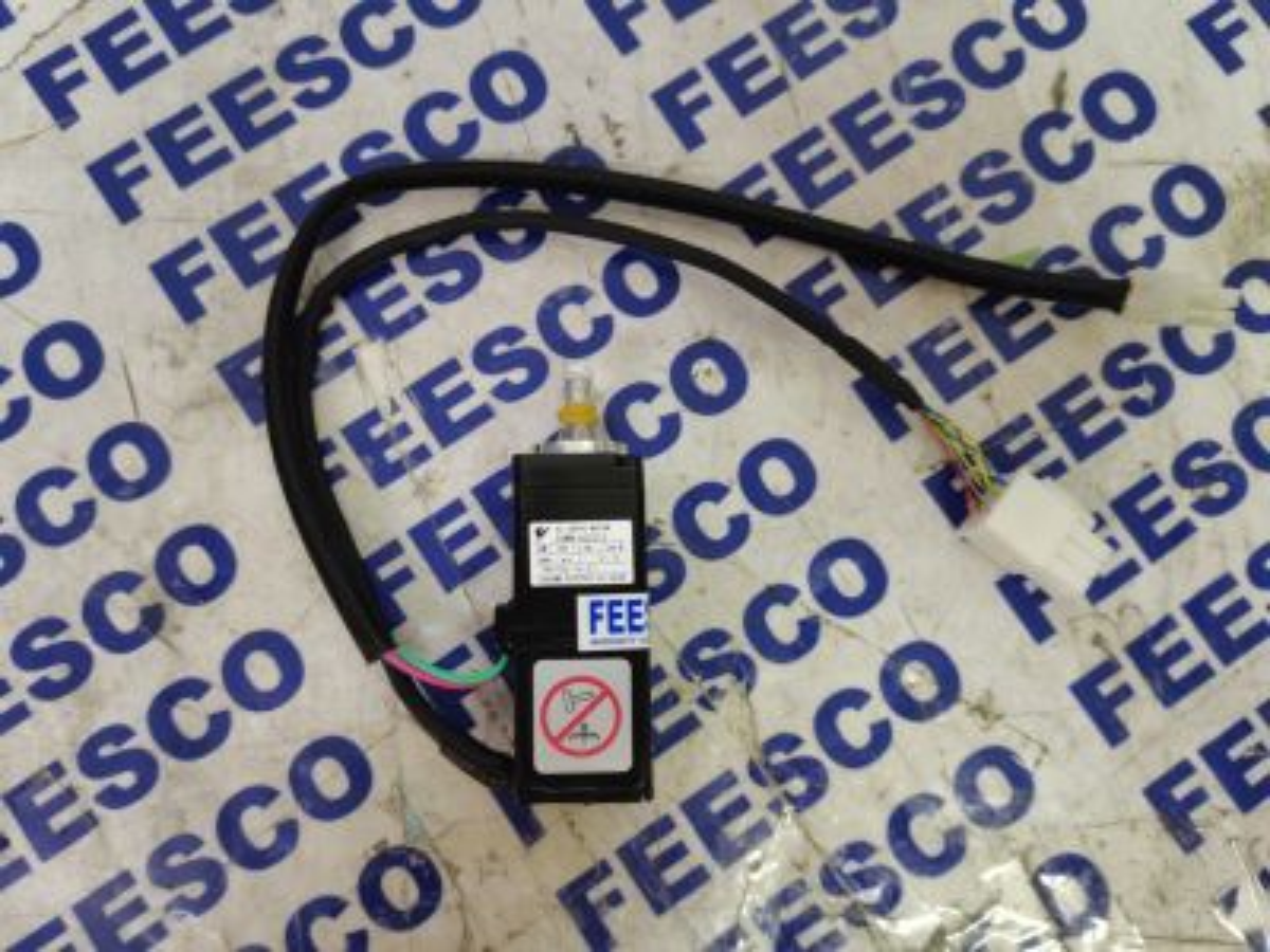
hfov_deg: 67.3
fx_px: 954
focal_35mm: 26
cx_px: 635
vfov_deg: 53.1
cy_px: 476
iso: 800
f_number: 1.8
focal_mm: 5.58
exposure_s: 1/24
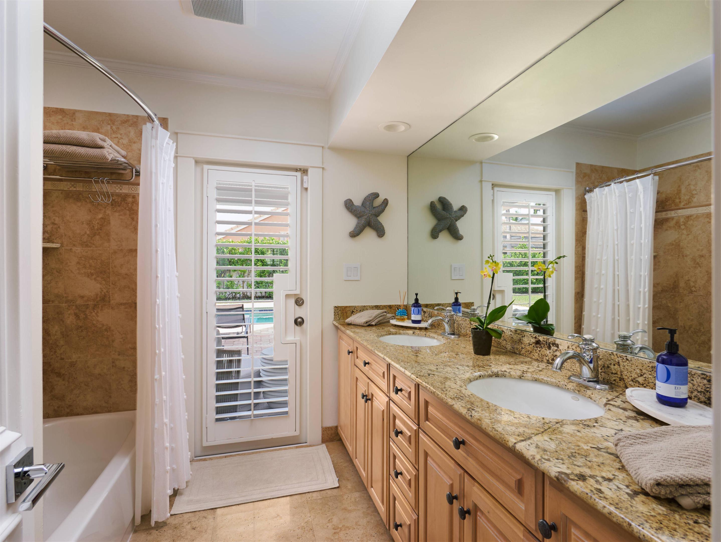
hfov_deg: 87.7
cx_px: 360
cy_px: 271
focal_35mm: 18
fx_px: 375
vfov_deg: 71.6
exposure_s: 1/250
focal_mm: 9
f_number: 5.6
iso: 100
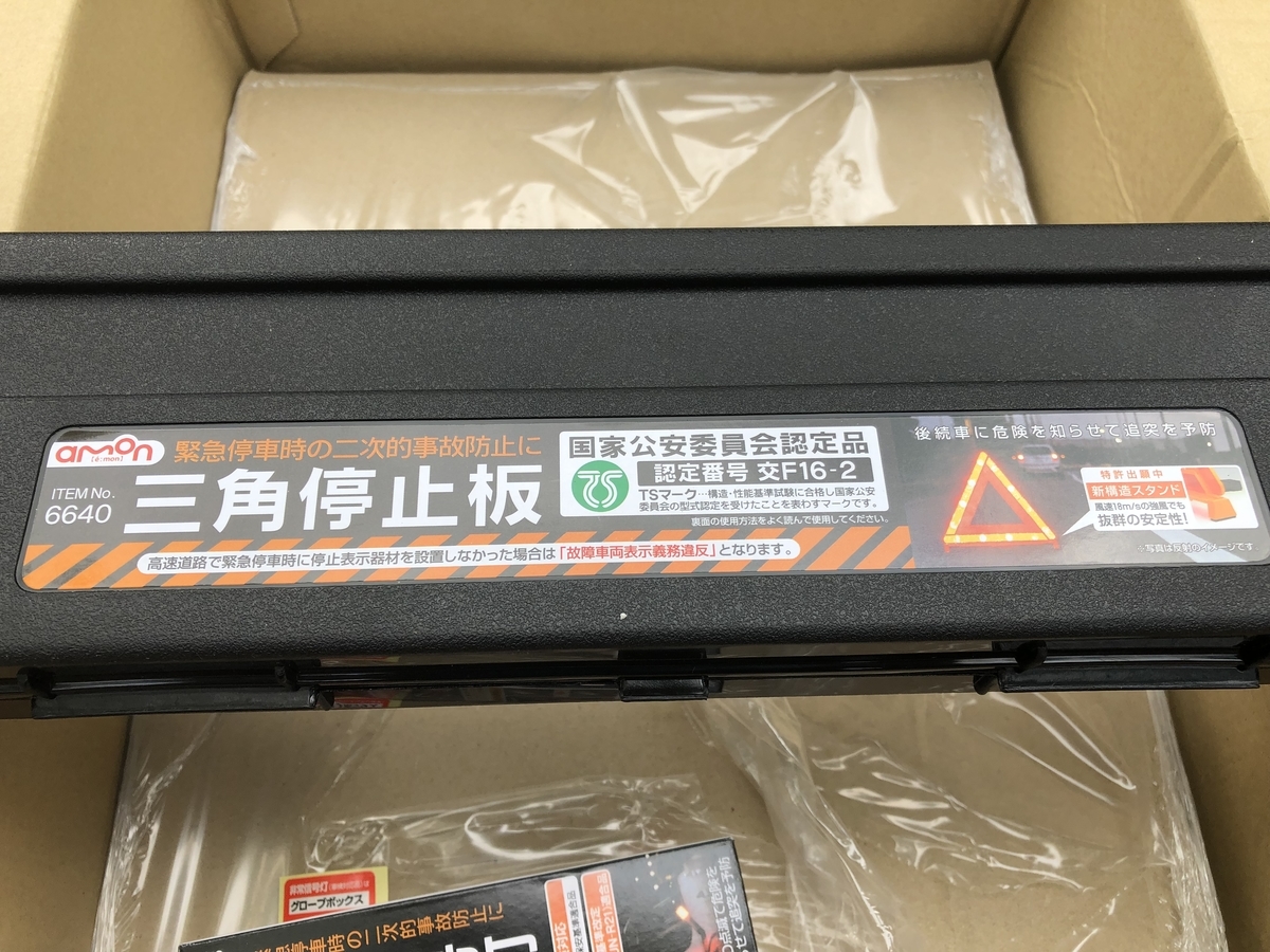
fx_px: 1027
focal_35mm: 28
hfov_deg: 63.4
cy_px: 476
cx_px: 635
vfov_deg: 49.7
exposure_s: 1/274
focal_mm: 3.99
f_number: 1.8
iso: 20
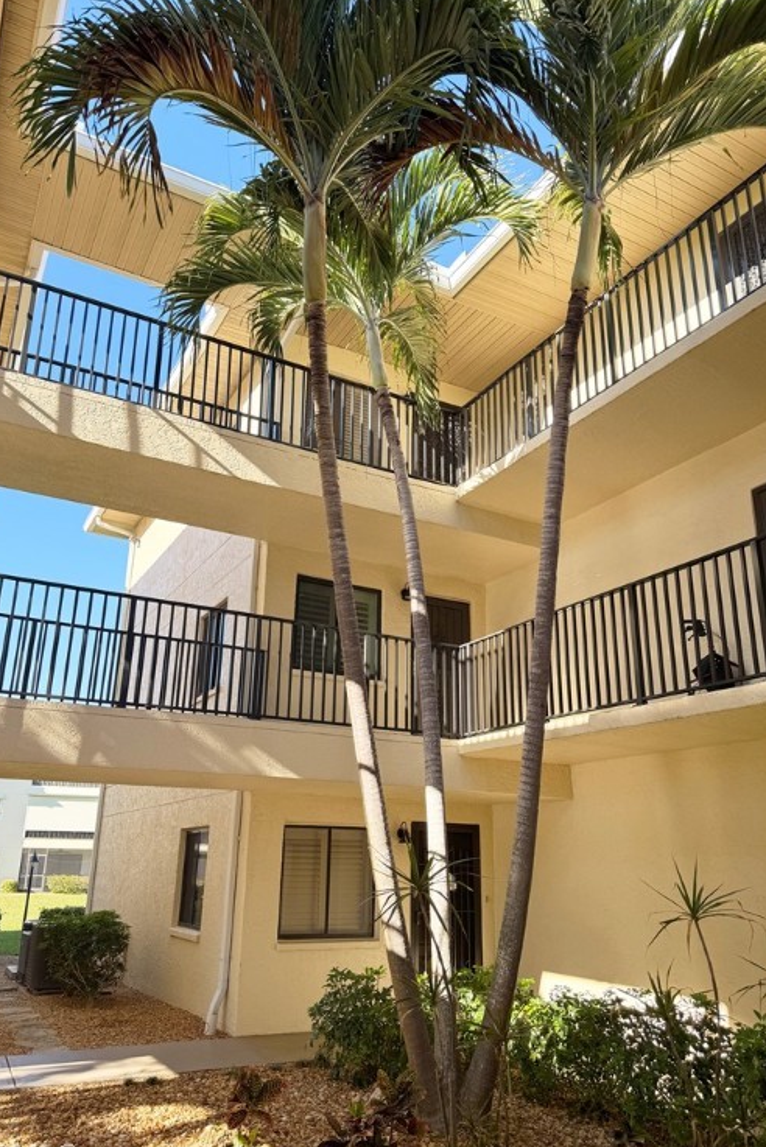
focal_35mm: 26
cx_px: 380
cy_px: 585
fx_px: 829
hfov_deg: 49.6
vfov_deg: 69.4
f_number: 1.78
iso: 80
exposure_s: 1/832
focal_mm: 6.76
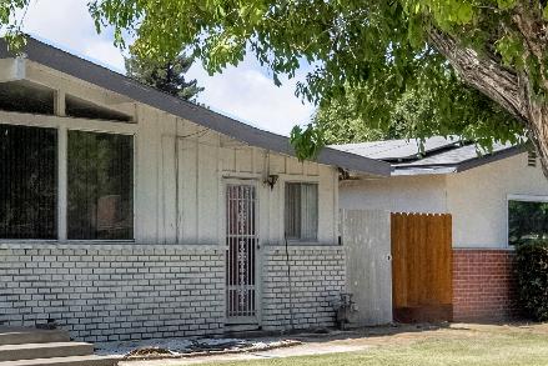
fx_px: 1249
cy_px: 264
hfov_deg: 22.7
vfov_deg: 16.6
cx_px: -112
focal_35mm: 82
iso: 320
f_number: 8
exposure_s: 1/1250
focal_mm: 16
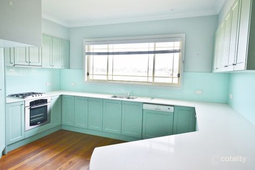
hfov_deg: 77.3
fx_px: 159
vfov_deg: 56.1
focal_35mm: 22
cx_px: 128
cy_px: 85
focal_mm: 15
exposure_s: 1/60
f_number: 8
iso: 720
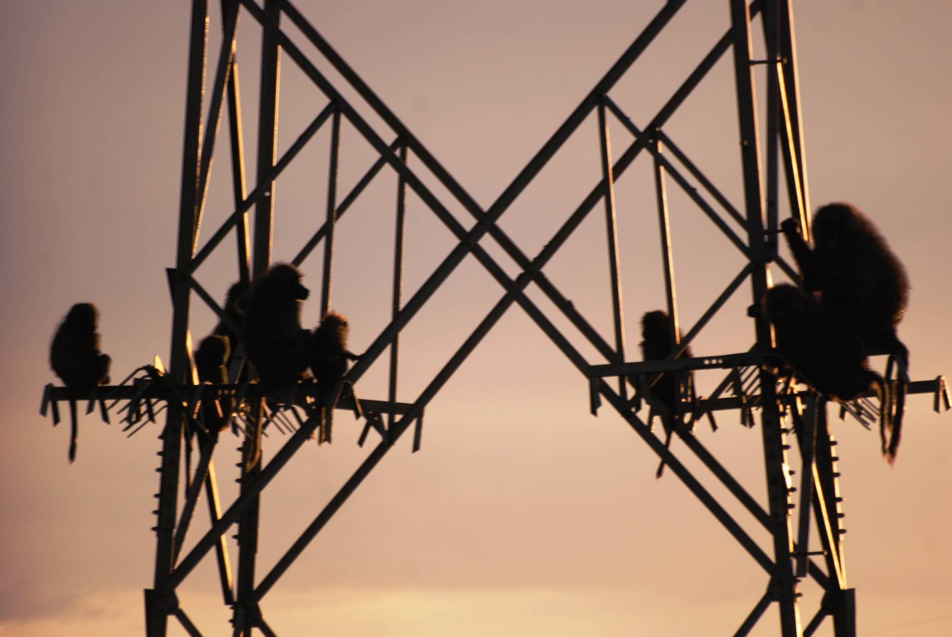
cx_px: 476
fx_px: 11914
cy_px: 318
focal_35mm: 450
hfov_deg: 4.6
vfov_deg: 3.1
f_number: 5.6
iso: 400
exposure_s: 1/320
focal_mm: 300
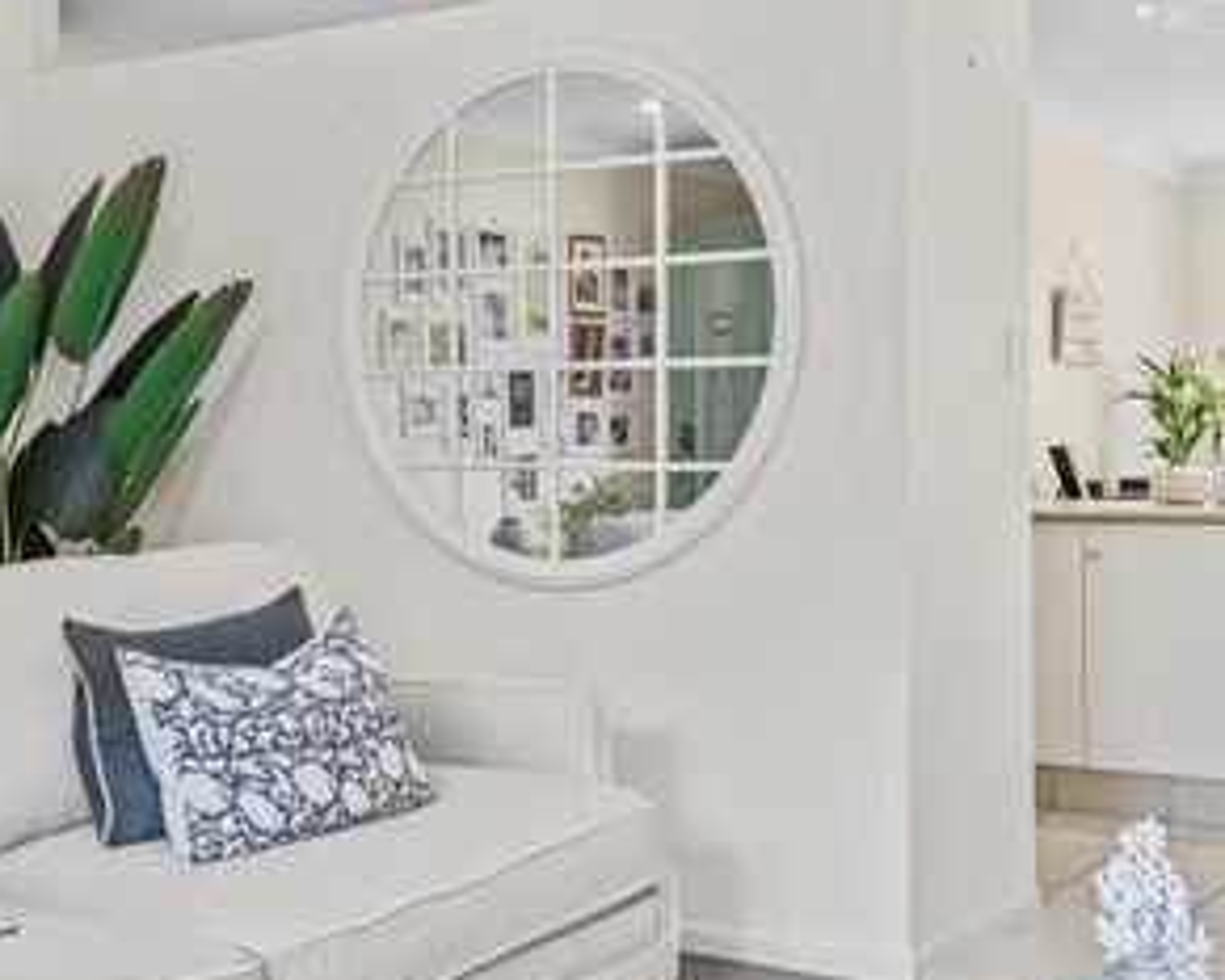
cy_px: 490
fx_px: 1922
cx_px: 476
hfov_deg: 35.2
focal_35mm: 53
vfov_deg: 28.6
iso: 125
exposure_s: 1/1.67
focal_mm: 35
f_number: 8
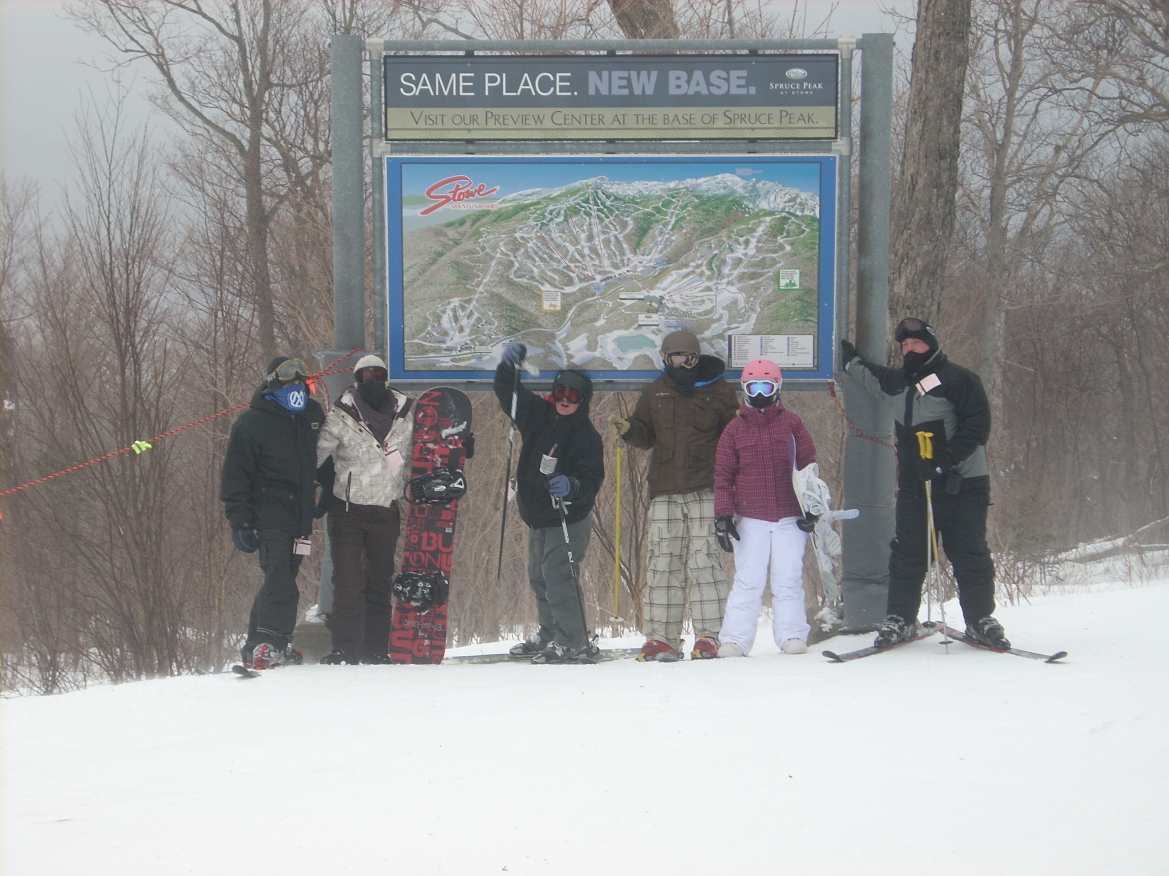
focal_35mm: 77
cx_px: 584
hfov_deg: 25.3
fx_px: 2600
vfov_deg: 19.1
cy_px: 438
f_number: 4.2
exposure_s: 1/84.8
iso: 64
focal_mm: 12.8
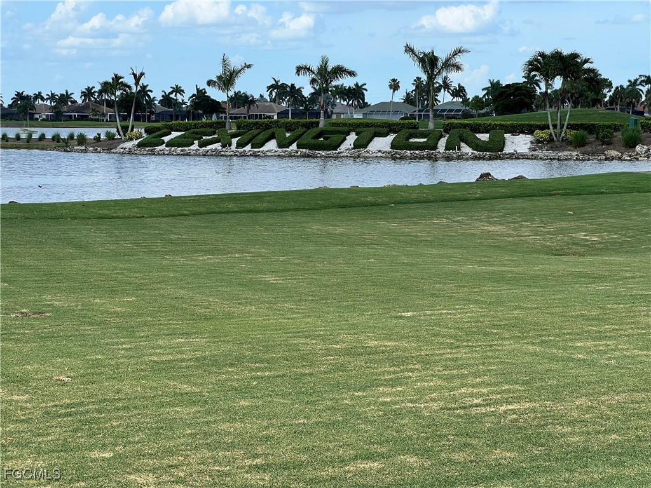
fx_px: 1448
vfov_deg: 19.1
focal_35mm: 77
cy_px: 244
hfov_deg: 25.3
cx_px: 326
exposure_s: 1/686
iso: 32
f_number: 2.8
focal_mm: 9
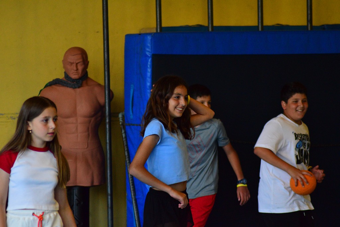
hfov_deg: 10.2
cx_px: 170
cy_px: 114
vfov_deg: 6.8
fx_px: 1913
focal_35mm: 202
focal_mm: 135
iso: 3200
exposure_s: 1/250
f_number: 4.2
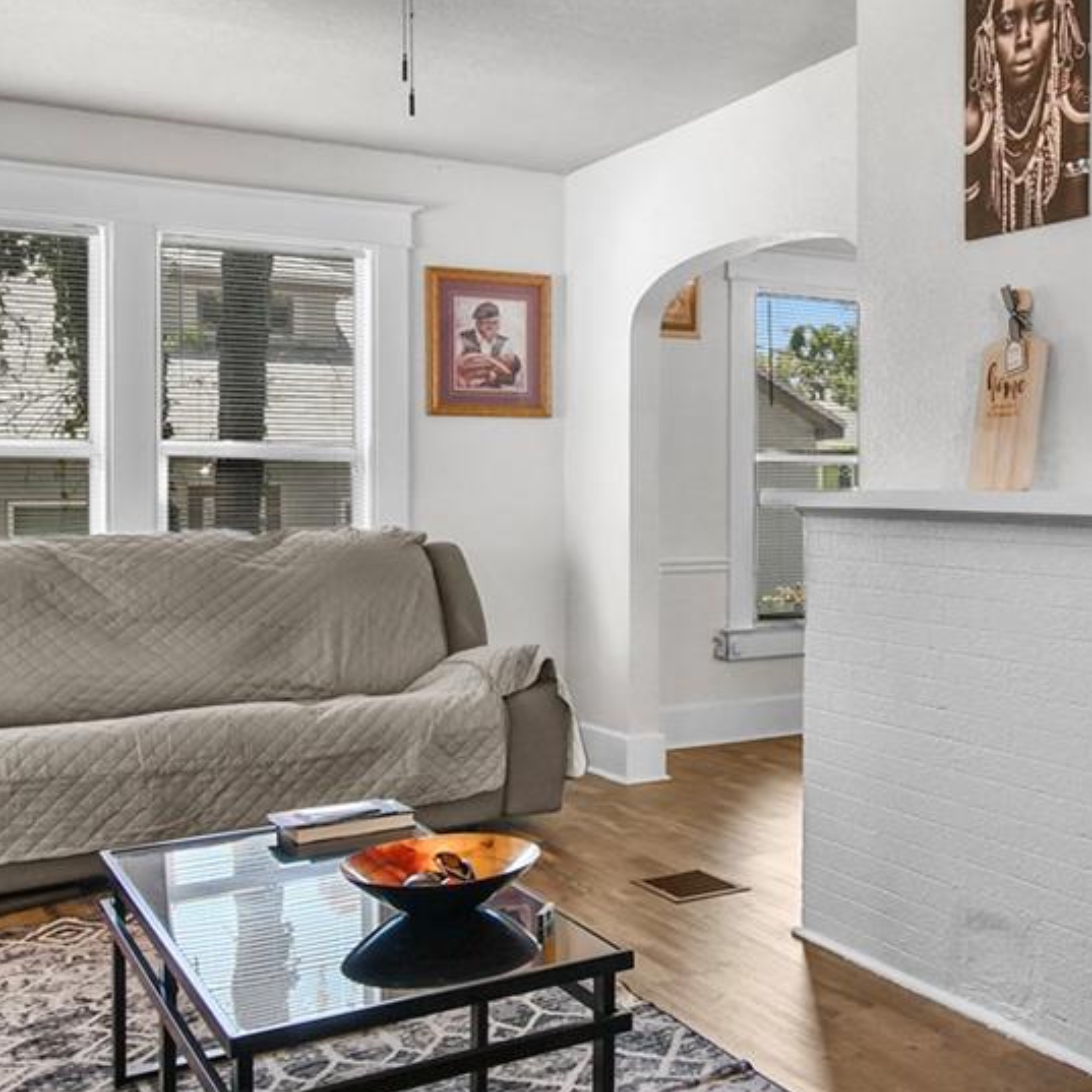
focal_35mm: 38
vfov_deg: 43.8
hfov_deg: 41.6
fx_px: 1356
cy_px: 492
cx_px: 903
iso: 100
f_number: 7.1
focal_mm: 10
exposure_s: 1/6
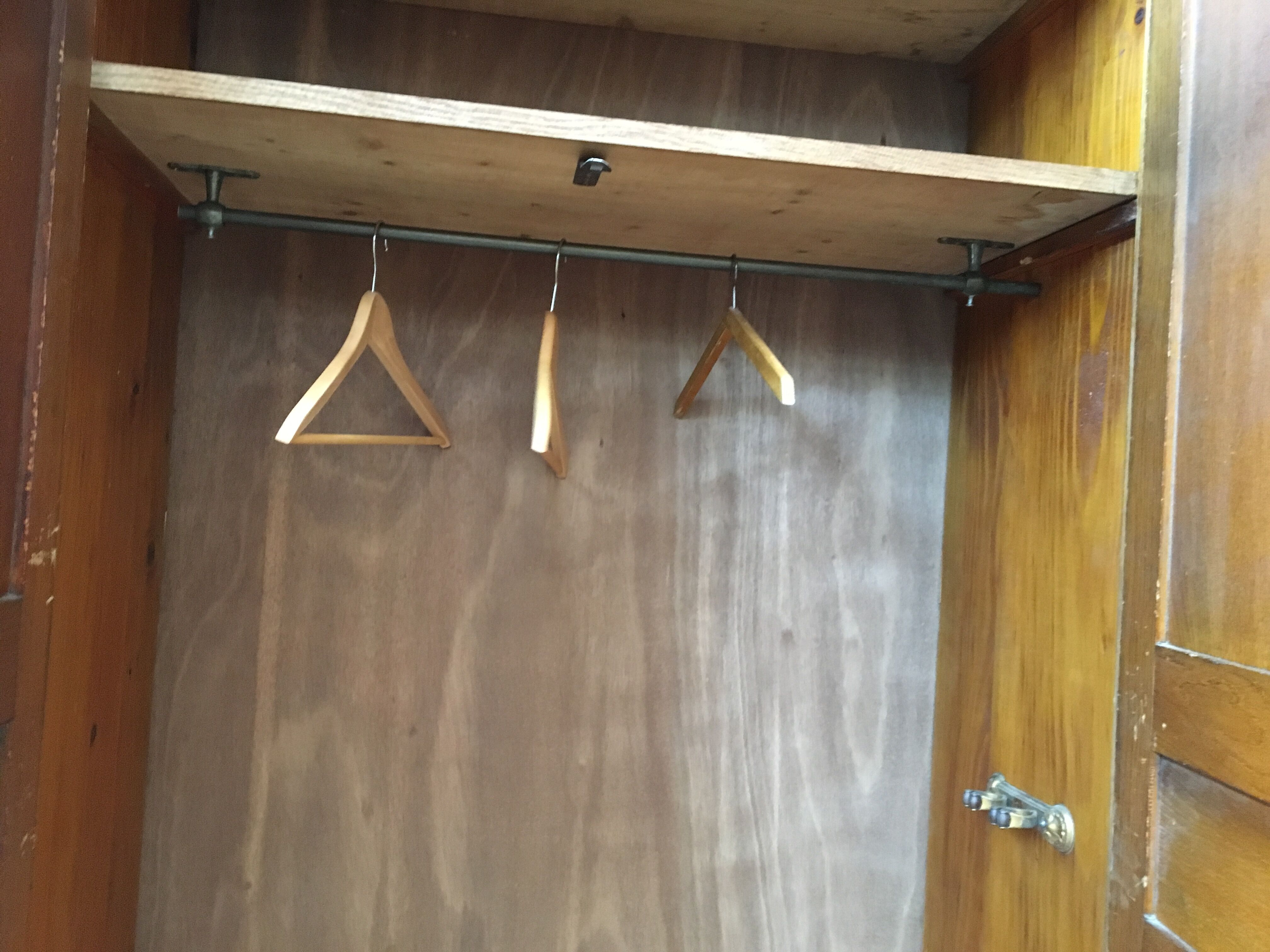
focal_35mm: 29
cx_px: 635
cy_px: 476
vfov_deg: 48.2
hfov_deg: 61.7
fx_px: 1064
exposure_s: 1/17
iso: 250
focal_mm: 4.15
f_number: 2.2
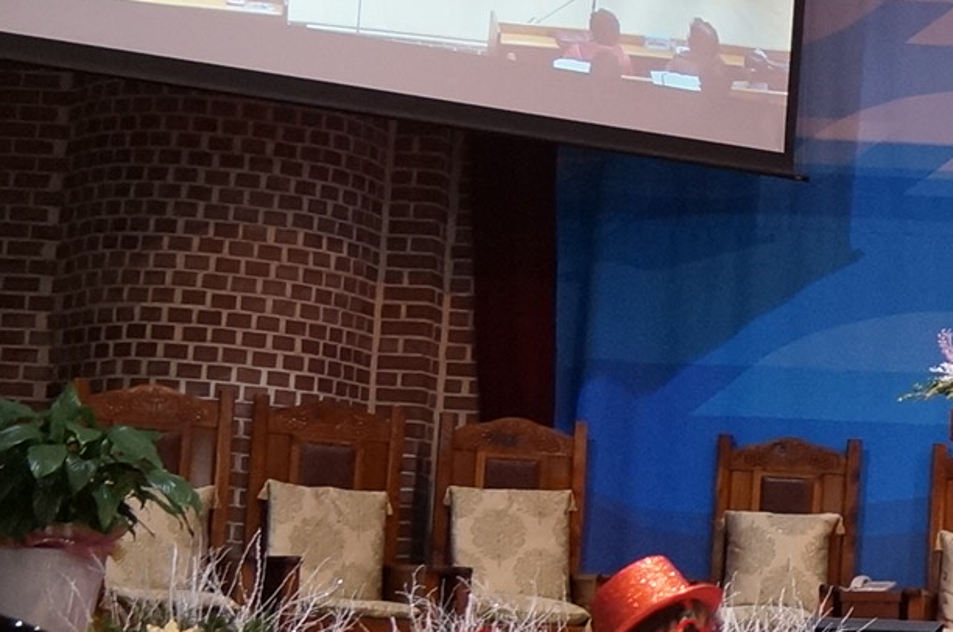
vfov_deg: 11.4
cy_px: 375
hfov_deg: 14.7
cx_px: 1764
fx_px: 3172
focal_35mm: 120
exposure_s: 1/60
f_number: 4
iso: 640
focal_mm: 20
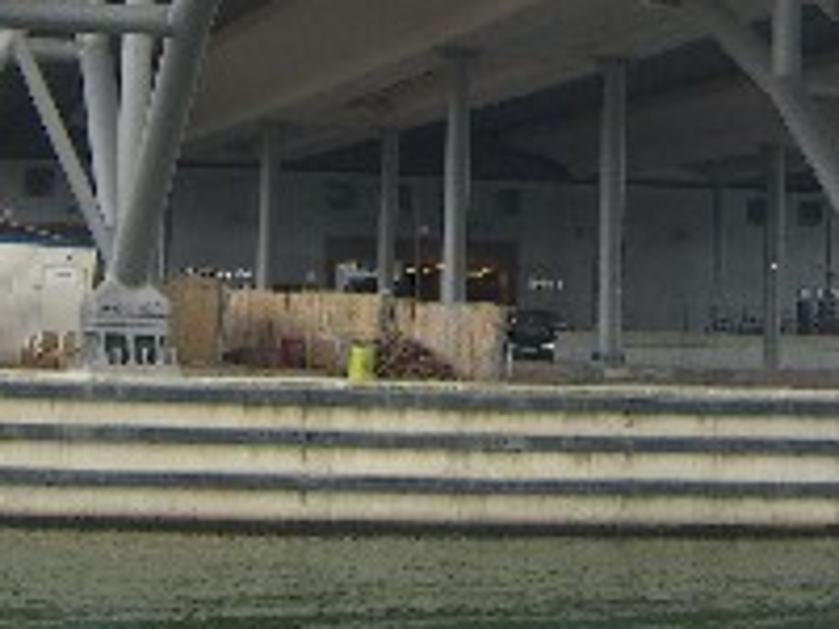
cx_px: 581
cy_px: -166
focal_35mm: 111
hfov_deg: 17.7
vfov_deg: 12.9
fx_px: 2690
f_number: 2.8
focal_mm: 7.9
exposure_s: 1/160
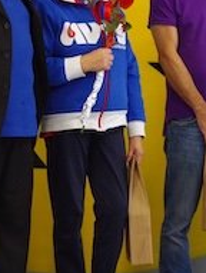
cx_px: 70
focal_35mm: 213
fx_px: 1684
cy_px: 79
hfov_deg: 7.0
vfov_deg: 9.3
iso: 3200
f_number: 4.5
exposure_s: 1/60
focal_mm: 53
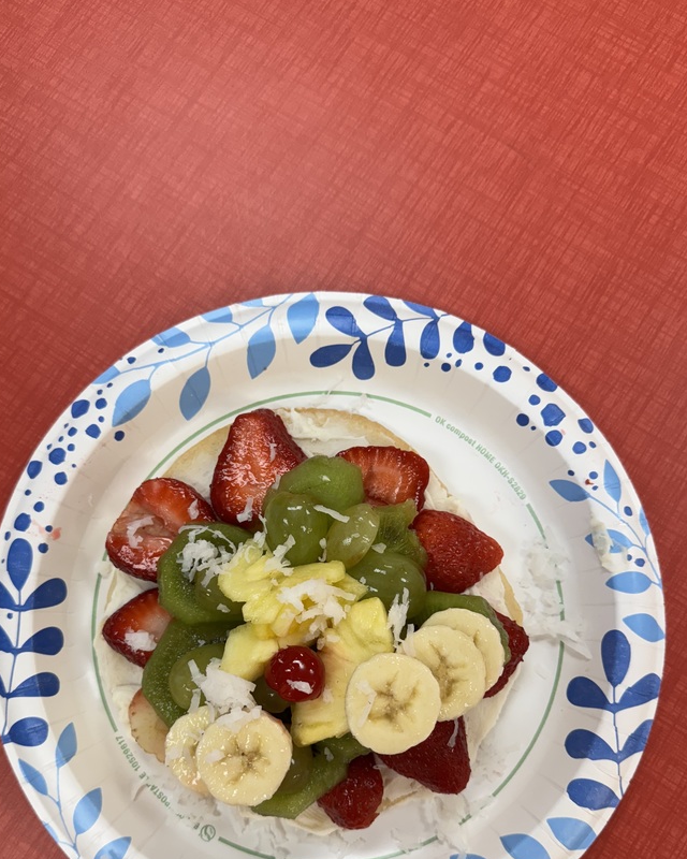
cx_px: 327
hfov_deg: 48.5
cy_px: 544
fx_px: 762
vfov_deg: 57.9
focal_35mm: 30
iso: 160
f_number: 1.78
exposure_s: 1/120
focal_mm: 6.76
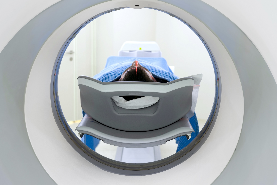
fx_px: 446
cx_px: 138
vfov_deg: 23.4
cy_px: 92
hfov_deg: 34.5
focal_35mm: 58
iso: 160
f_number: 5.6
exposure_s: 1
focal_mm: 58
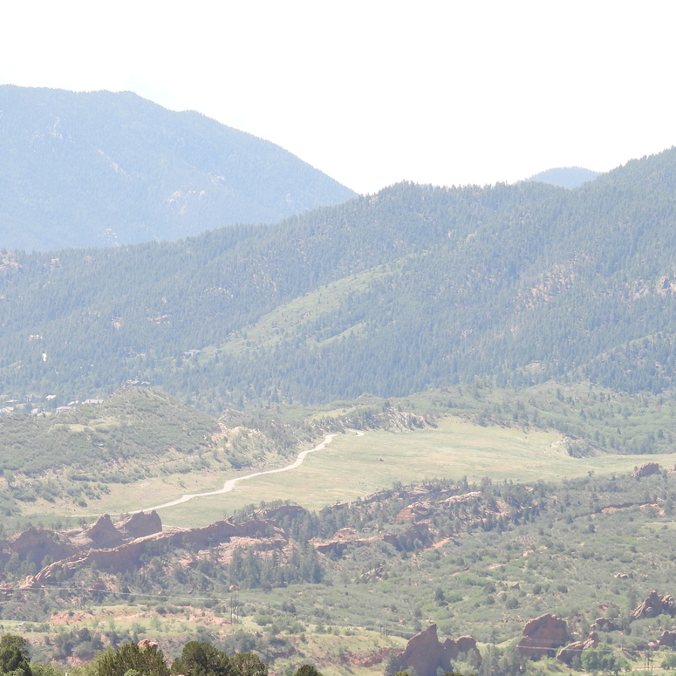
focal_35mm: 292
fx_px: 6451
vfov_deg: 6.0
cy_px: 393
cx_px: 312
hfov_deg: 6.0
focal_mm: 35.7
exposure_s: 1/320
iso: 100
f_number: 4.5
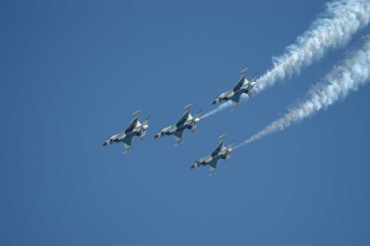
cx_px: 185
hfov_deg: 4.6
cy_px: 123
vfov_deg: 3.0
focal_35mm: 450
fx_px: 4621
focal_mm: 300
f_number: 5.6
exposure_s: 1/1000
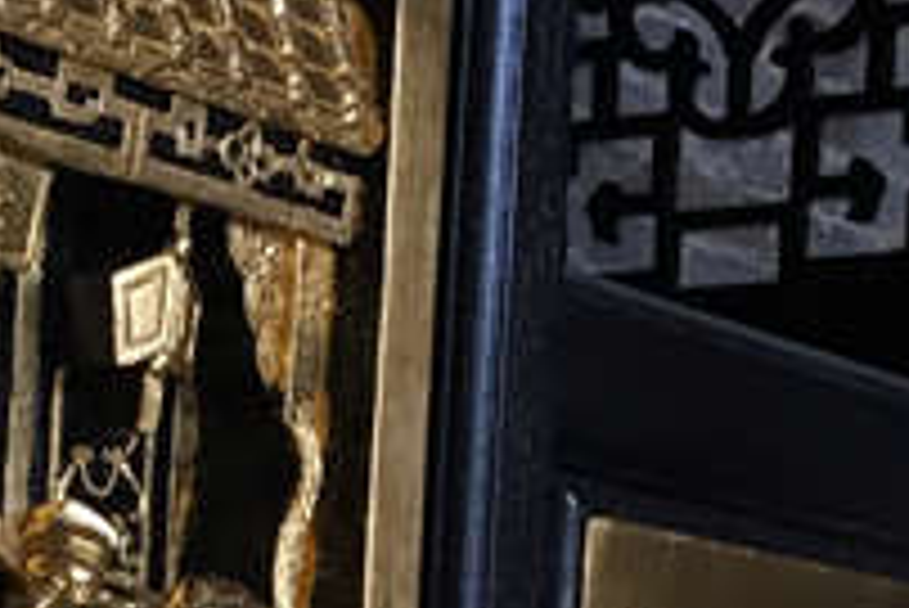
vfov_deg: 9.0
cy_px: 1257
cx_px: 171
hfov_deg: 14.3
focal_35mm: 143
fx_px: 3613
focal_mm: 4.15
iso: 40
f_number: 2.2
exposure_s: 1/33
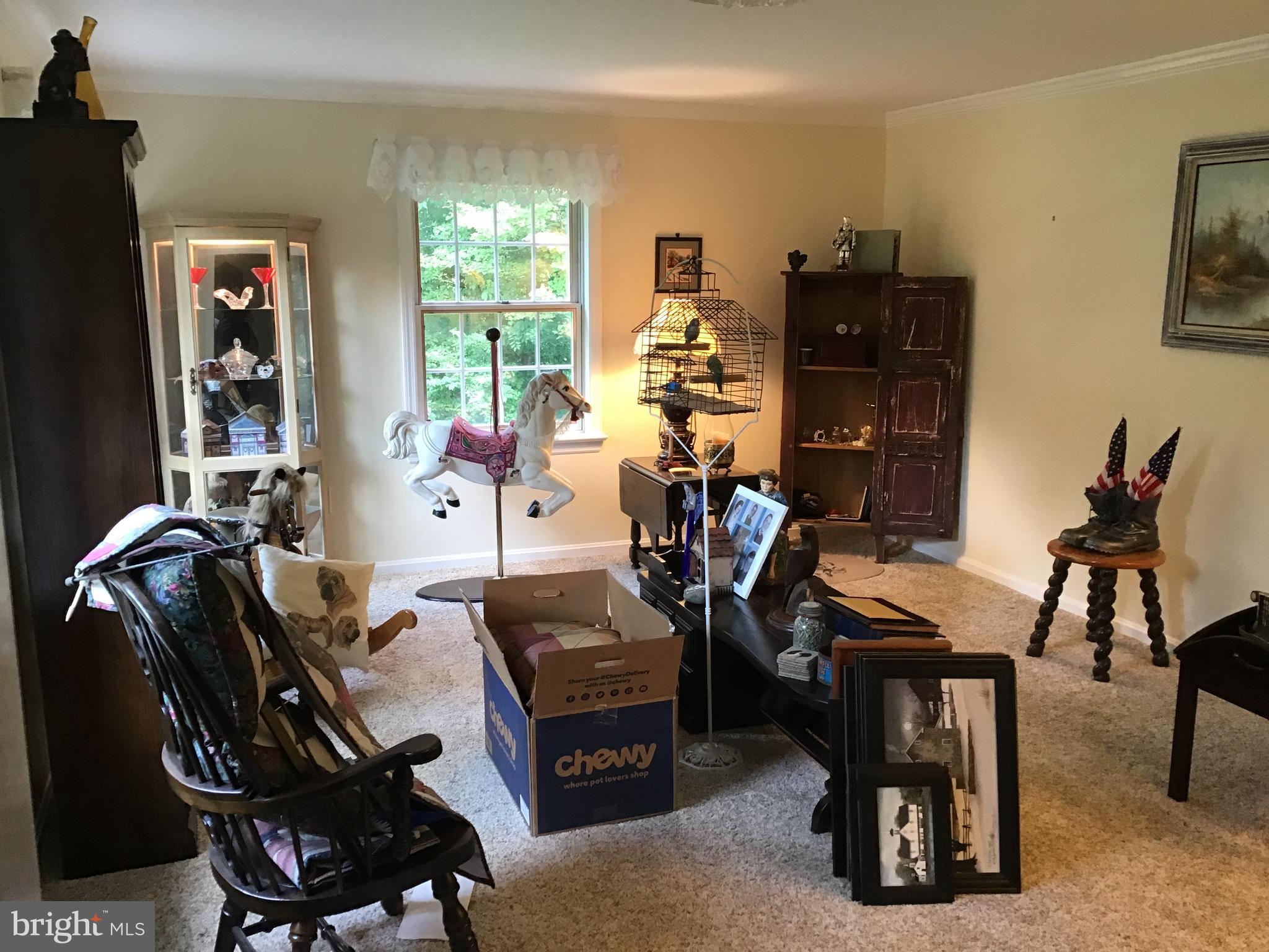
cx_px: 634
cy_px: 476
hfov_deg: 58.4
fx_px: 1136
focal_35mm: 31
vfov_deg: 45.4
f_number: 2.4
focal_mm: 3.3
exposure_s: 1/30
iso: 100
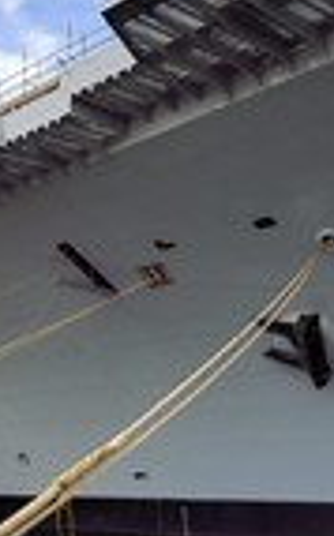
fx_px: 789
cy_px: 285
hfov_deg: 23.5
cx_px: 56
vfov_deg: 37.6
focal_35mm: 54
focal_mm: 18
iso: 200
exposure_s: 1/250
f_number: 14
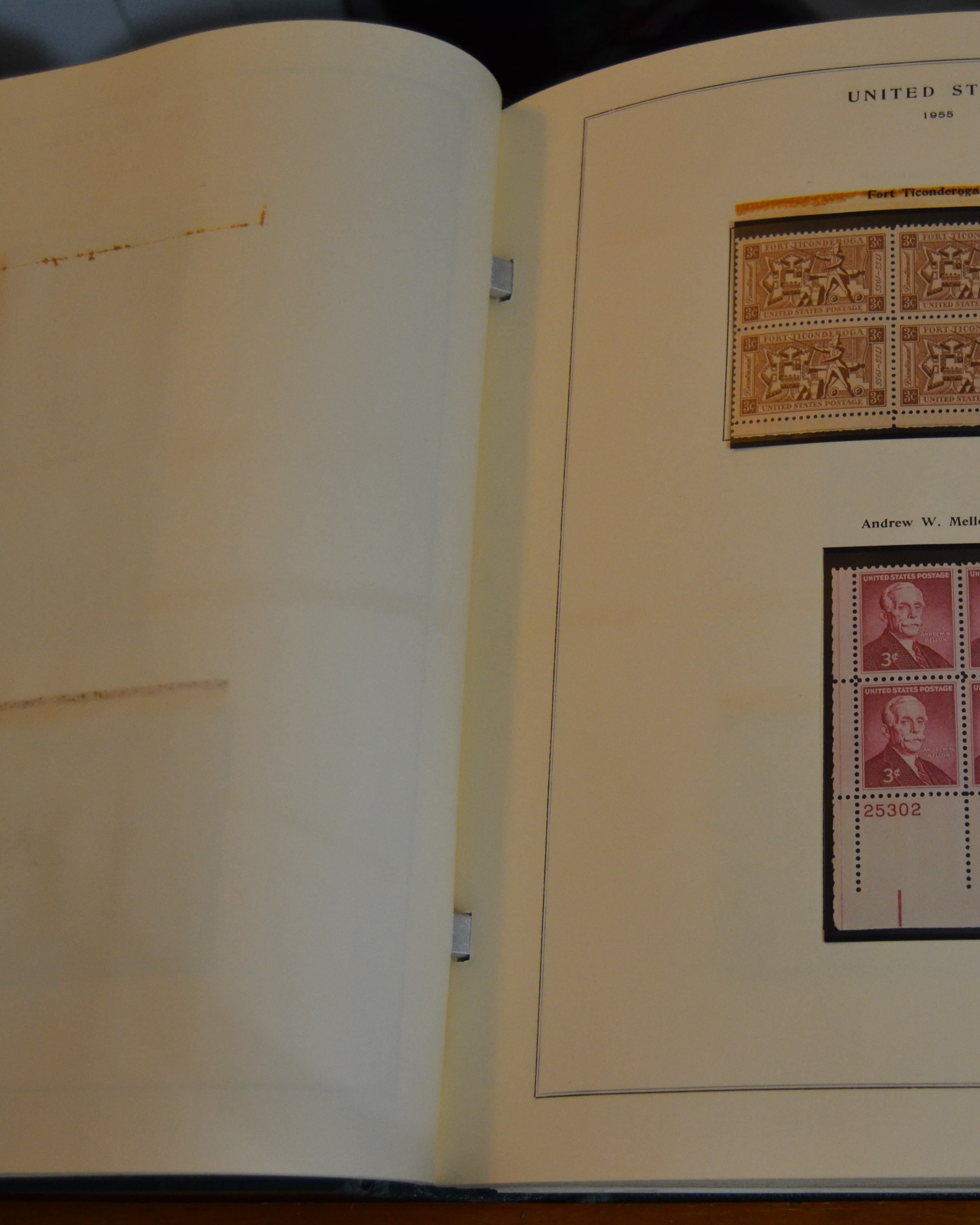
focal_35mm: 55
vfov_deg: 34.1
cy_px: 613
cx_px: 849
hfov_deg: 26.8
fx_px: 1994
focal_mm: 26
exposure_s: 1/60
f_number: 4
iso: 900
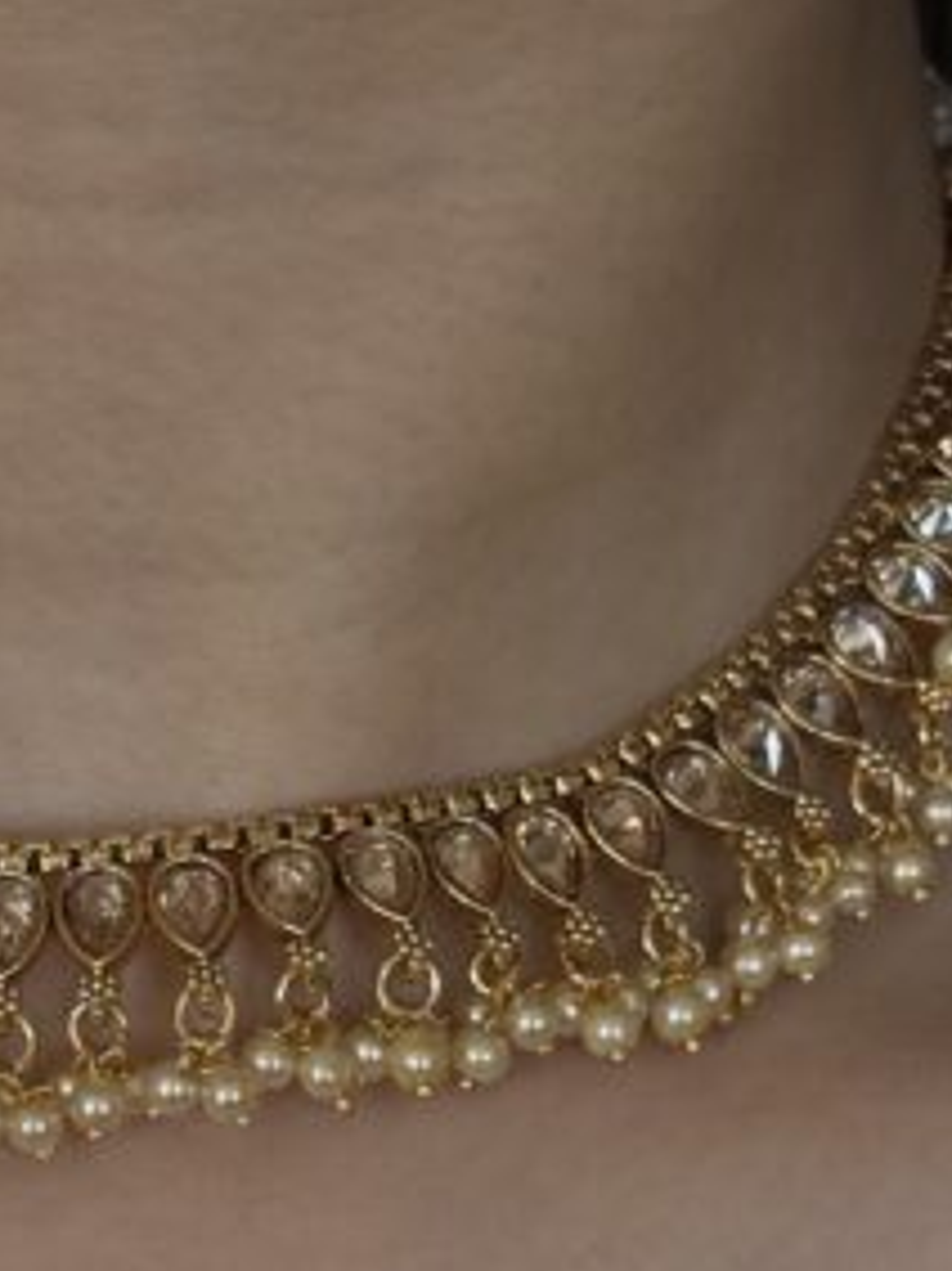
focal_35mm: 113
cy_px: 1044
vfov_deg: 17.3
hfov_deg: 13.0
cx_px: 139
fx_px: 4147
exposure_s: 1/60
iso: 100
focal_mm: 6.86
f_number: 1.78
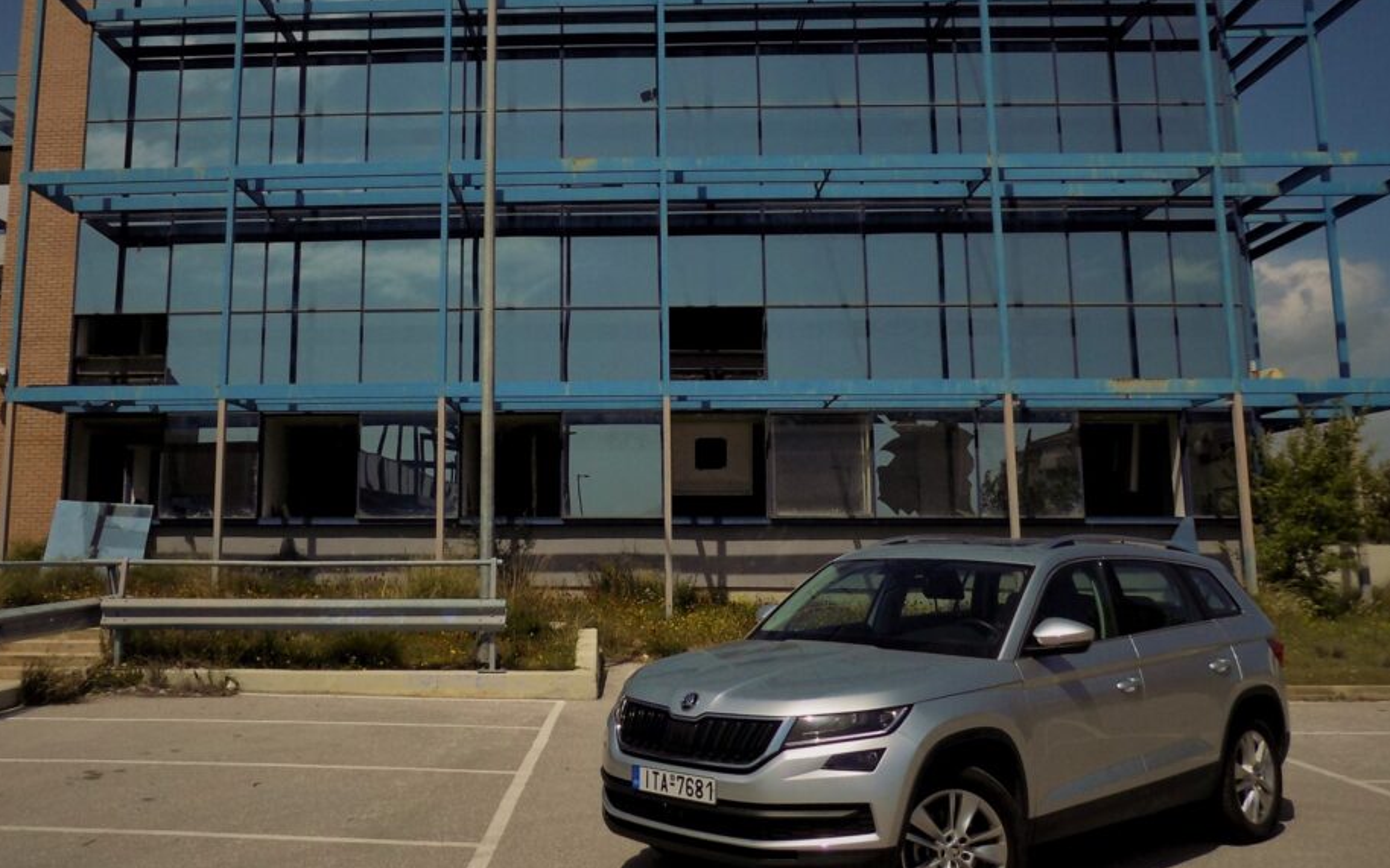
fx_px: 1212
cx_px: 659
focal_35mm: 32
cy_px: 389
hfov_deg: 59.6
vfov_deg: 39.4
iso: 80
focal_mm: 4
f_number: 9.9
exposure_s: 1/400
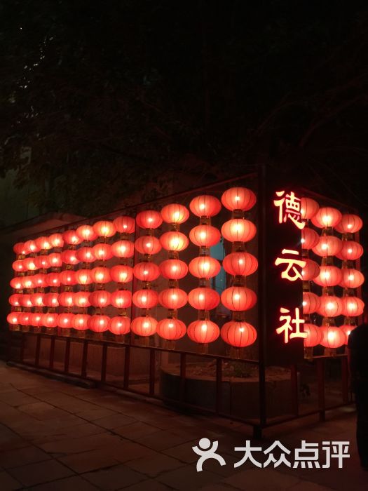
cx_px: 184
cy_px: 246
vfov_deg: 61.7
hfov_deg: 48.2
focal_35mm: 29
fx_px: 411
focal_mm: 4.15
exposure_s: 1/10
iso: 125
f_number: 2.2
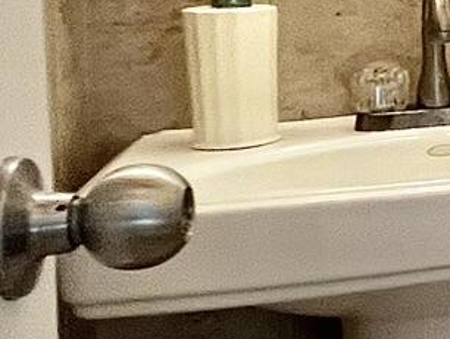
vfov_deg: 16.5
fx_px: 1132
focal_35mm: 87
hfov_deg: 13.1
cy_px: -22
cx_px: 1200
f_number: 1.8
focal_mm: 1.57
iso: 125
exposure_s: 1/60
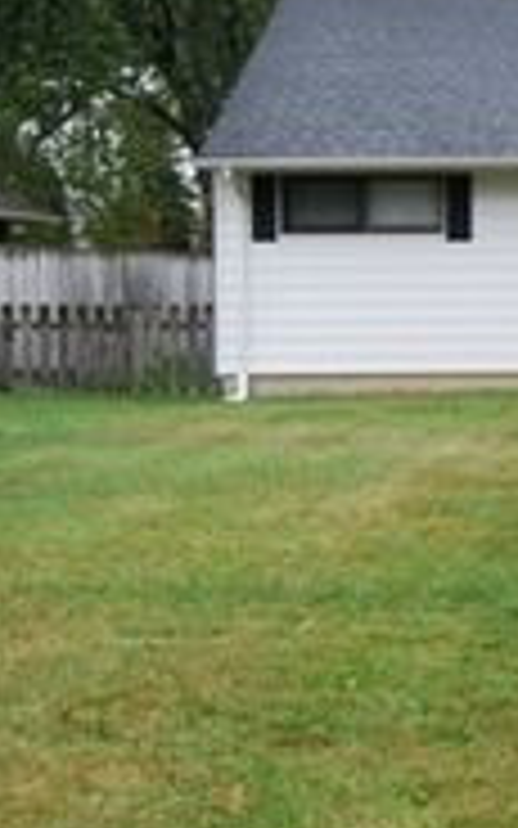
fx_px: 1875
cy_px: 349
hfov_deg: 15.0
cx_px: 689
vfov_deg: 24.9
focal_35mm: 83
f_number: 3.8
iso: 800
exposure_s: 1/30
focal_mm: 20
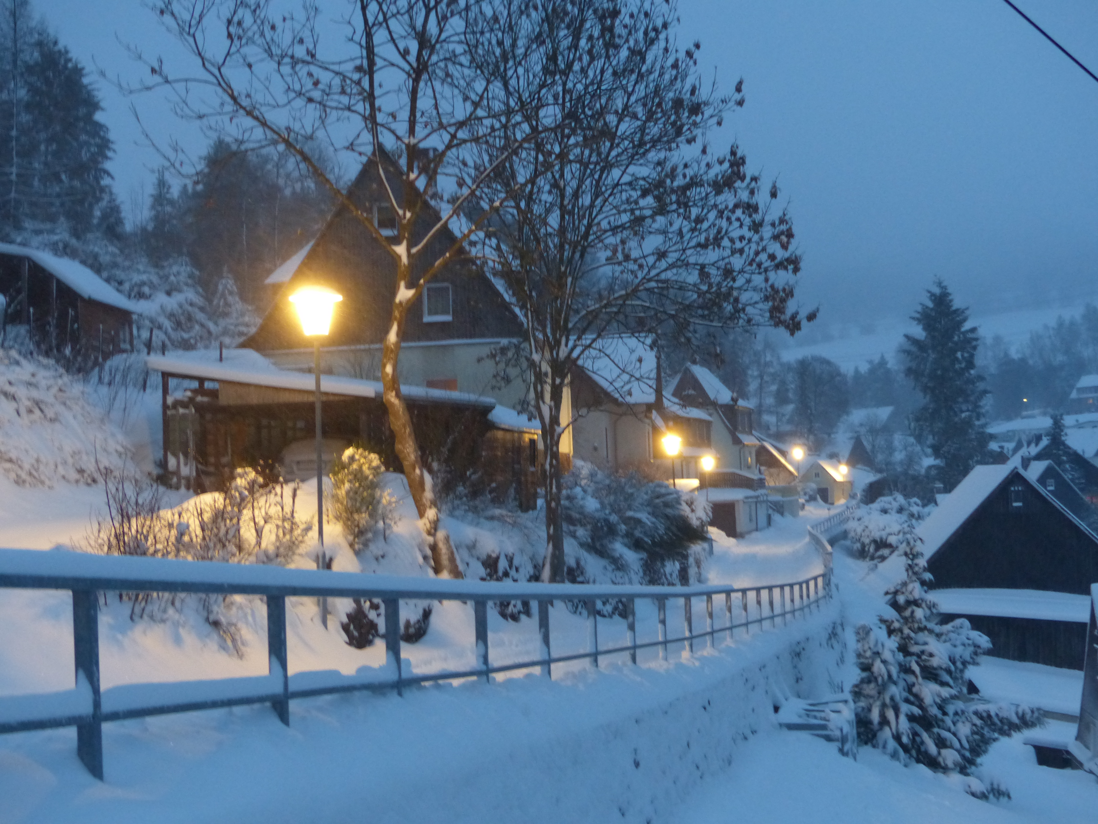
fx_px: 1935
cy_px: 412
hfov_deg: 31.7
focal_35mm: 61
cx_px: 549
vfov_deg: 24.0
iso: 400
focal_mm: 10.9
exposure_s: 1/8
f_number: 2.8
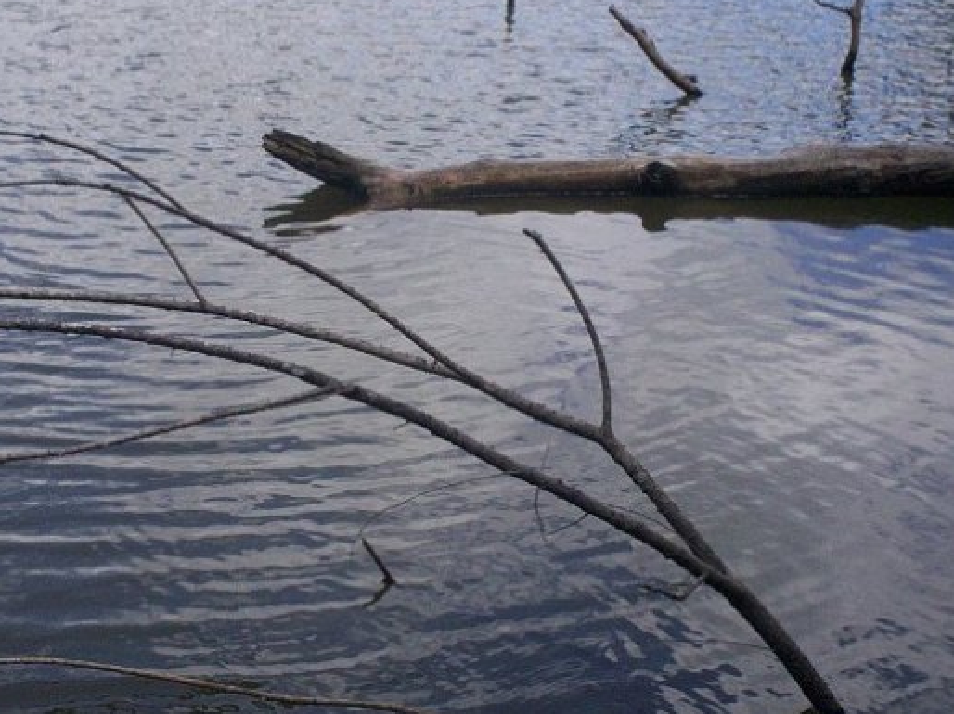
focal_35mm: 72
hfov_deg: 27.0
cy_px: 319
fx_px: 1983
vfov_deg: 20.4
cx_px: 439
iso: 100
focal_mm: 6
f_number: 4.5
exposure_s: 1/304
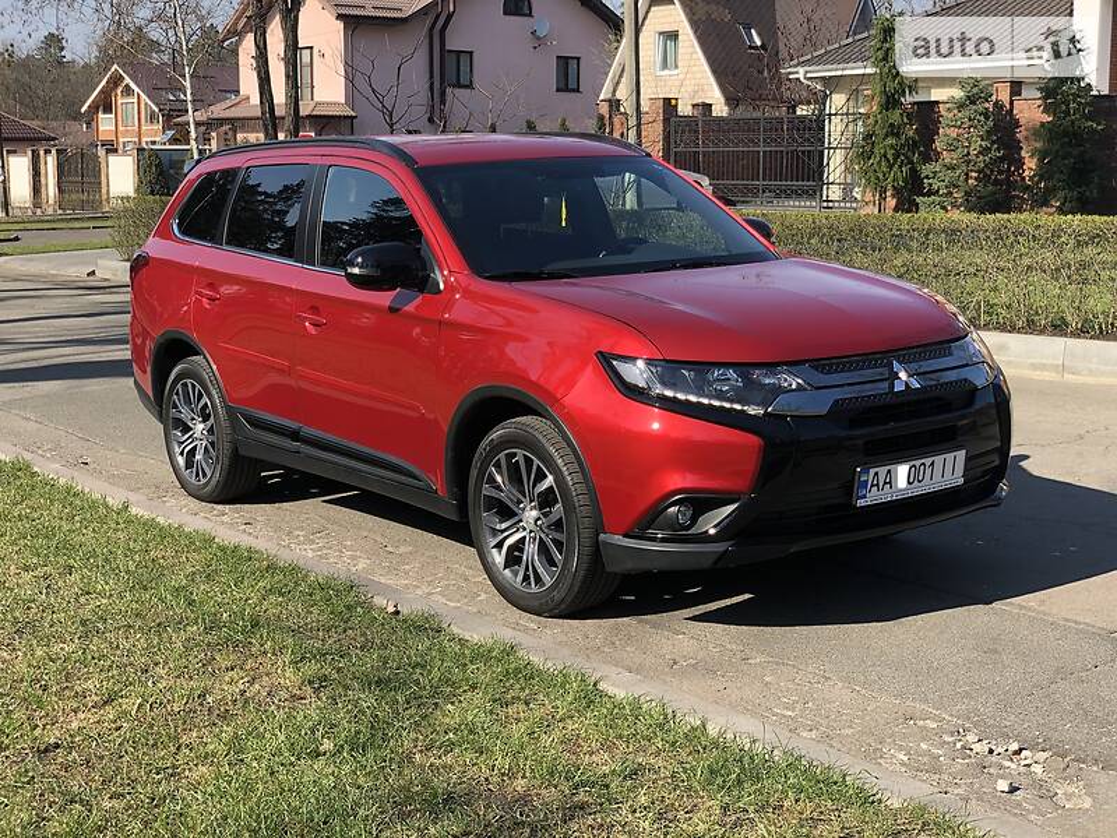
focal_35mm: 52
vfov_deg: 28.0
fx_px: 1678
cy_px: 419
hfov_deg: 36.8
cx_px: 558
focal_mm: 6
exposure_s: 1/316
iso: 16
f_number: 2.4
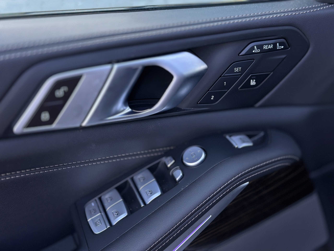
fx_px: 463
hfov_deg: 39.7
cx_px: 167
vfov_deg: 30.3
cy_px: 126
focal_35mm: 48
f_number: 1.78
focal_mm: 6.86
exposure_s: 1/114
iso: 125
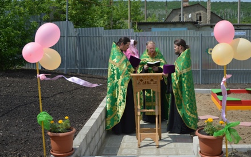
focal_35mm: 50
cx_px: 128
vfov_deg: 25.8
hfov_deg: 40.3
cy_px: 72
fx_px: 342
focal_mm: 32
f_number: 4.2
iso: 100
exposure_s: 1/1000
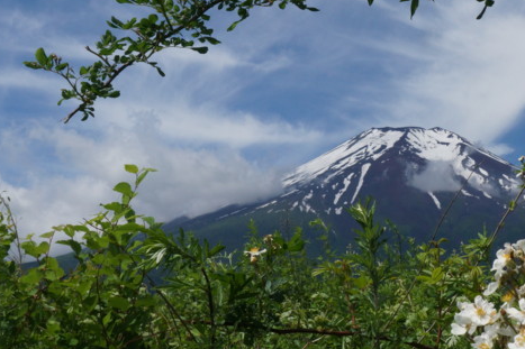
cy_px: 94
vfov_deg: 18.8
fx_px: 1050
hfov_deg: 27.4
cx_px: 435
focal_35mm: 72
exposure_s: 1/320
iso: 400
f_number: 22
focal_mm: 28
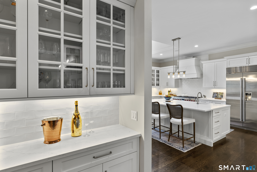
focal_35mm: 18
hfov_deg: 90.0
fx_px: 129
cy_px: 86
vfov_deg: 67.5
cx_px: 128
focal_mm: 18
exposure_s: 1/10
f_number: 7.1
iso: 320
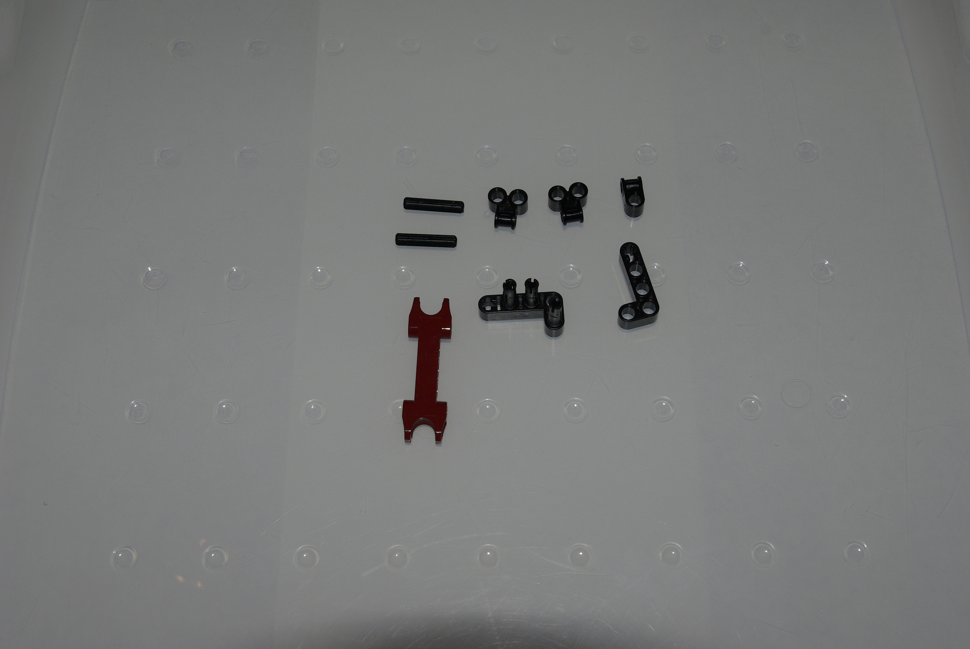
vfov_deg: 29.0
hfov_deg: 42.3
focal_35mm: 46
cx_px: 485
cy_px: 324
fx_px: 1254
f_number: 8
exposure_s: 1/45
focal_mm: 31
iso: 400
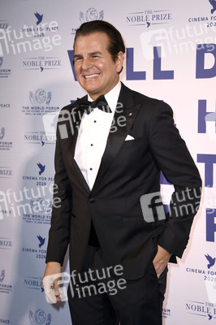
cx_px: 108
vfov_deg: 20.8
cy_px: 162
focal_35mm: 98
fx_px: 883
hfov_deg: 13.9
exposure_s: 1/250
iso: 640
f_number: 6.3
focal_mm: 98
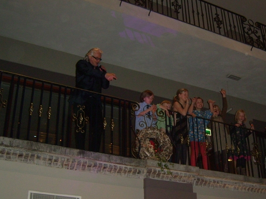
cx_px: 173
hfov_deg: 37.8
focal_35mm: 50
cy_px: 117
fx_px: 384
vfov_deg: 29.1
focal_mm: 7.8
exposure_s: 1/30
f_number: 2.8
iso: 150
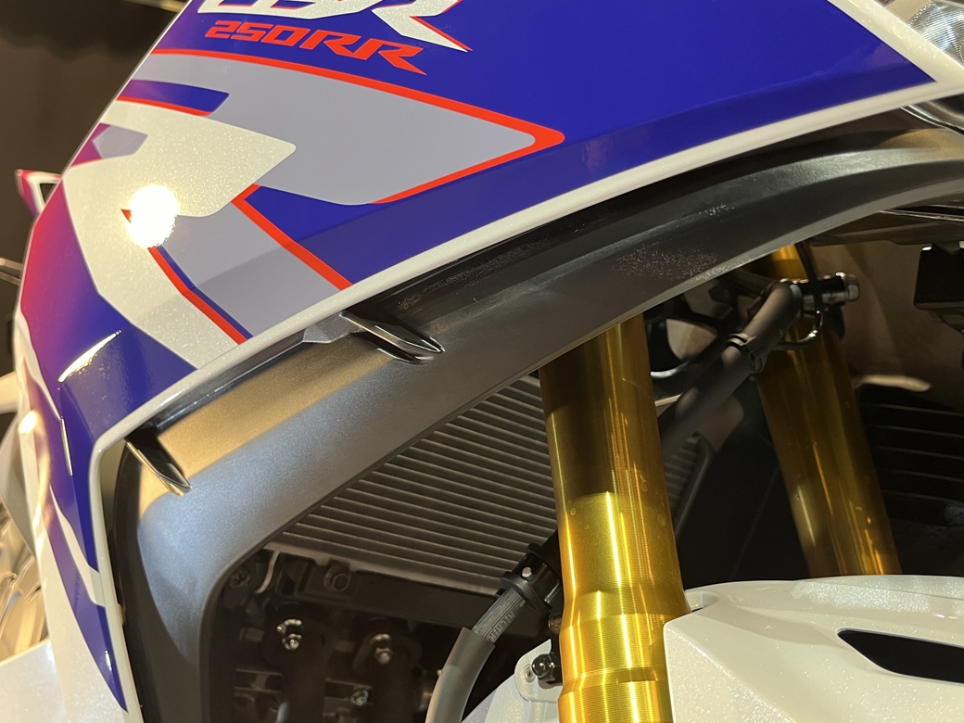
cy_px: 308
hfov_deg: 56.8
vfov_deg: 44.0
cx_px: 447
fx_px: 891
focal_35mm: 32
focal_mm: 5.1
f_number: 1.6
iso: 200
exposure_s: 1/60
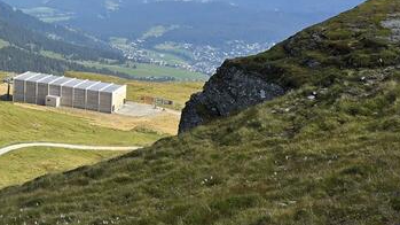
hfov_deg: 25.3
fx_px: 785
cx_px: -97
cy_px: 52
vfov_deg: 16.2
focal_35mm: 74
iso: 12
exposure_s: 1/626
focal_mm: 6.3
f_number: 1.7
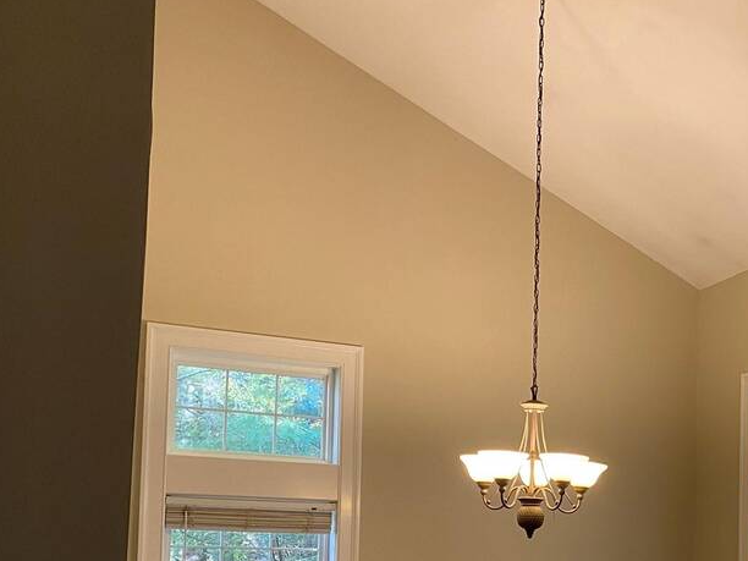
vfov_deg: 27.4
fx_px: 1102
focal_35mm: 51
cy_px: 517
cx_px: 667
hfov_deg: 35.4
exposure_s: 1/60
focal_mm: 4.25
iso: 125
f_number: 1.8
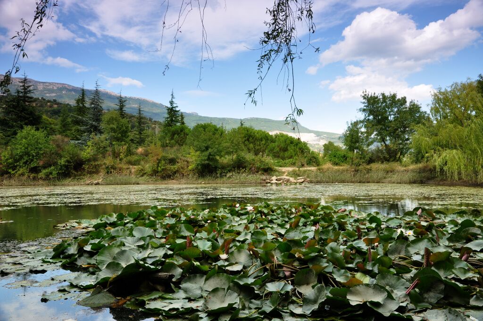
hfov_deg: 62.0
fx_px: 402
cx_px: 242
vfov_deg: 43.5
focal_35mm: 30
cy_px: 160
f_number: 8
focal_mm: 20
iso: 200
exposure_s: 1/80
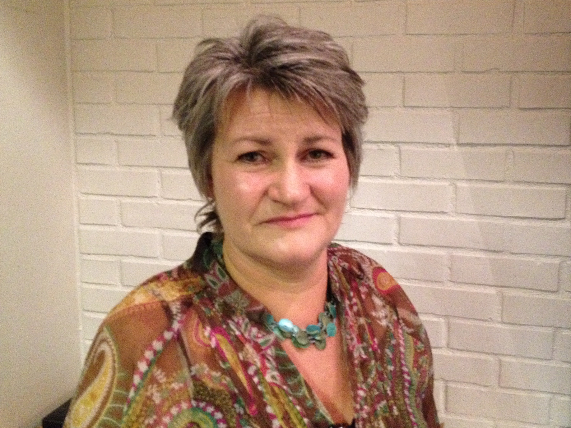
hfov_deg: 51.3
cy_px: 209
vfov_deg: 39.7
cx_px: 292
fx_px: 594
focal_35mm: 36
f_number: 2.4
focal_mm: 4.28
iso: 500
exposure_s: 1/15
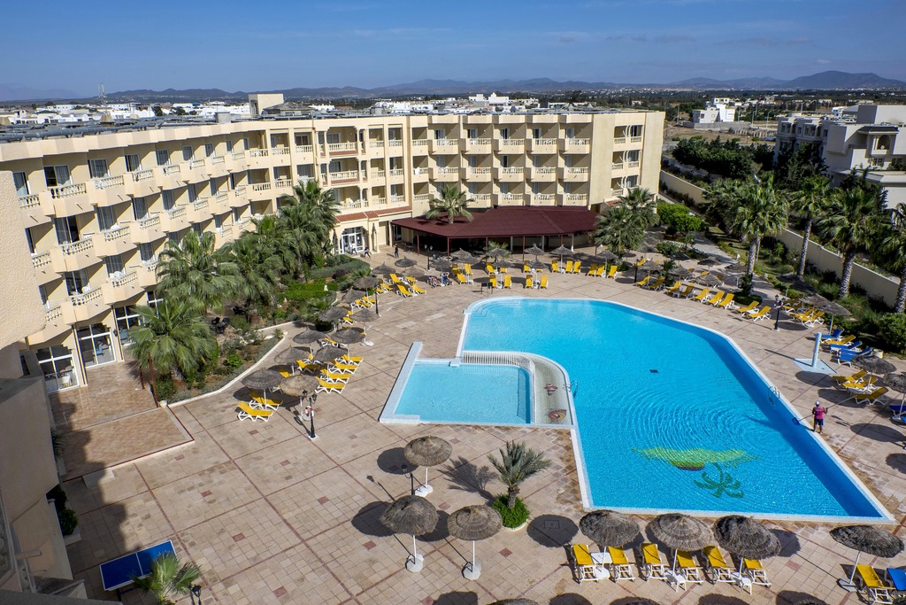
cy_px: 302
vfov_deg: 53.1
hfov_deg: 73.7
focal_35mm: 24
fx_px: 604
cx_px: 453
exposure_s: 1/550
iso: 320
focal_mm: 16
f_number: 11
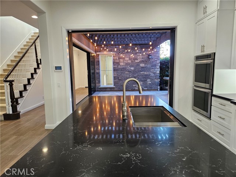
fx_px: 157
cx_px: 118
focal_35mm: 23
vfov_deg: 58.9
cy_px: 88
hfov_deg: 73.9
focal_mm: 5.4
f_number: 1.8
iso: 250
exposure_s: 1/120
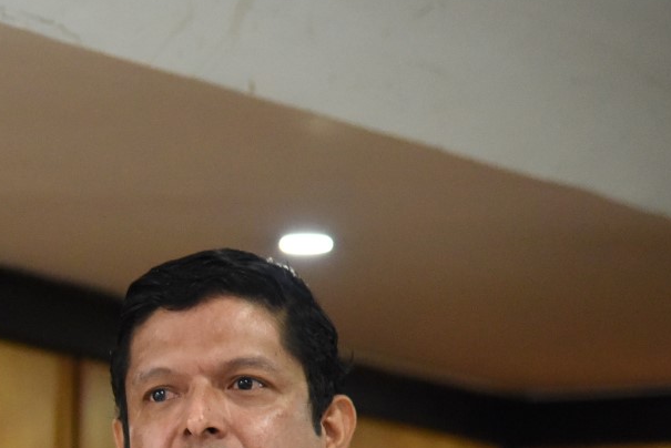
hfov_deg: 6.4
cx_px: -194
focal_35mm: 321
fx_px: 5986
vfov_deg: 4.3
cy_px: 512
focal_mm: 120
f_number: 4
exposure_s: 1/125
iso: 5000
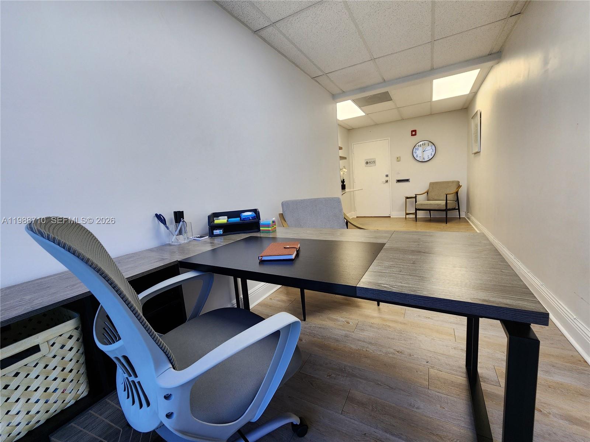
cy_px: 221
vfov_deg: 89.9
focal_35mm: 13
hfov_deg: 106.2
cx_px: 295
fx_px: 222
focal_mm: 2.2
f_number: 2.2
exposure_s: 1/60
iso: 80
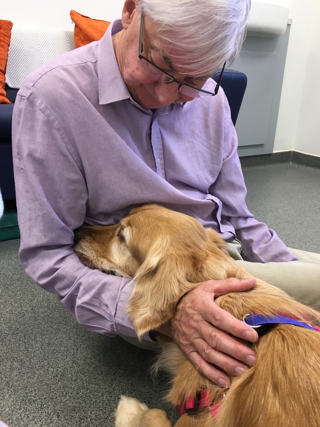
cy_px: 214
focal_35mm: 29
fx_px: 358
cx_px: 160
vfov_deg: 61.7
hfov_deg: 48.2
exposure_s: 1/33
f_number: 2.2
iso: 64
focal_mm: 4.15
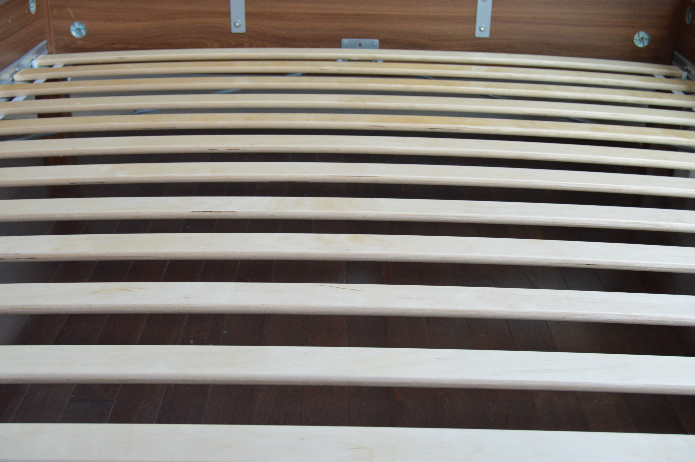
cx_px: 348
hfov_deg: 43.6
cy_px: 231
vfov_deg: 29.8
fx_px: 868
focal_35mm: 45
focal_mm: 30
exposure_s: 1/125
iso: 1600
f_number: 5.6
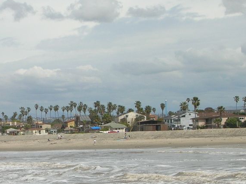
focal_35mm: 149
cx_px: 60
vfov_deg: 9.9
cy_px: 139
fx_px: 1058
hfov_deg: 13.2
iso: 50
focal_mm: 12.3
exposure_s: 1/969
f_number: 4
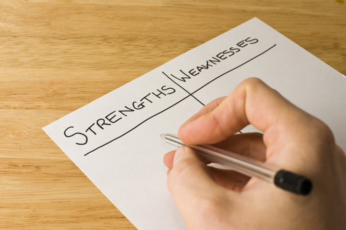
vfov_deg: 27.0
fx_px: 480
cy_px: 115
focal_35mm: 50
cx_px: 173
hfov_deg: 39.6
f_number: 11
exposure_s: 1/250
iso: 100
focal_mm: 50
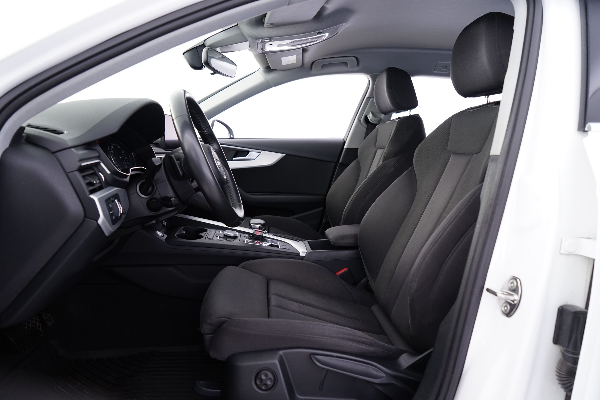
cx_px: 300
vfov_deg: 53.1
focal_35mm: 24
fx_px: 400
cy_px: 200
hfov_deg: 73.7
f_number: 5
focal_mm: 24
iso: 1250
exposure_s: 1/8
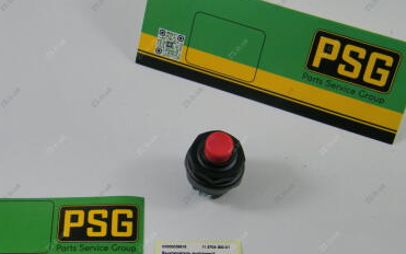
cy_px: 157
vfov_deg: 16.7
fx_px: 863
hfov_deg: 26.5
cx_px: 183
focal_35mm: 78
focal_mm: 11.1
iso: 80
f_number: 4.2
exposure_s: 1/250
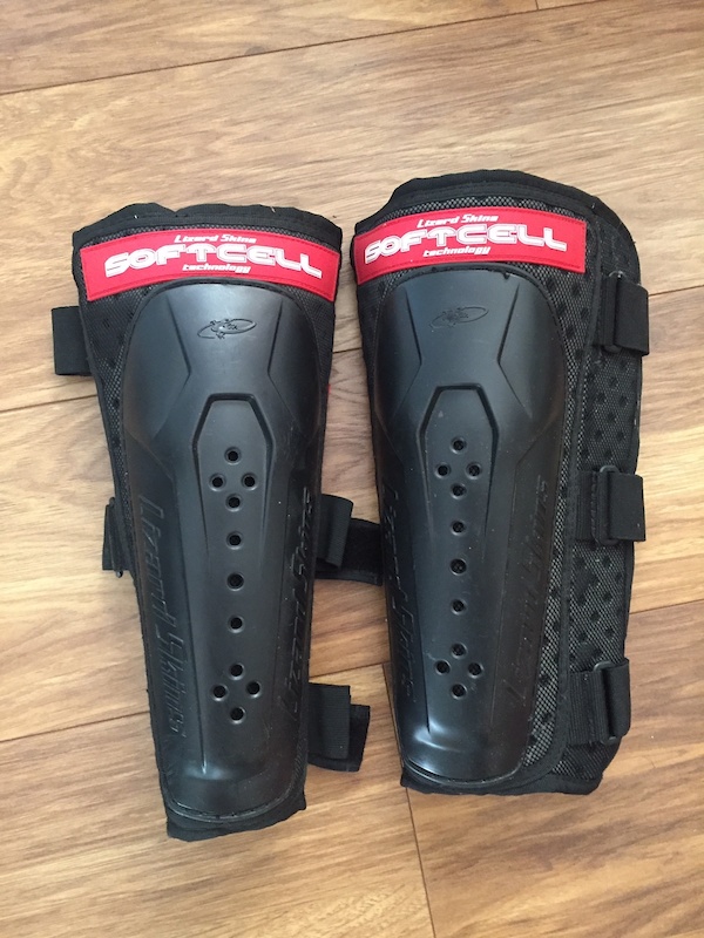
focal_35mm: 29
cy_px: 469
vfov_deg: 61.7
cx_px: 352
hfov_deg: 48.2
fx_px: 786
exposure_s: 1/15
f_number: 2.2
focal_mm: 4.15
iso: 250
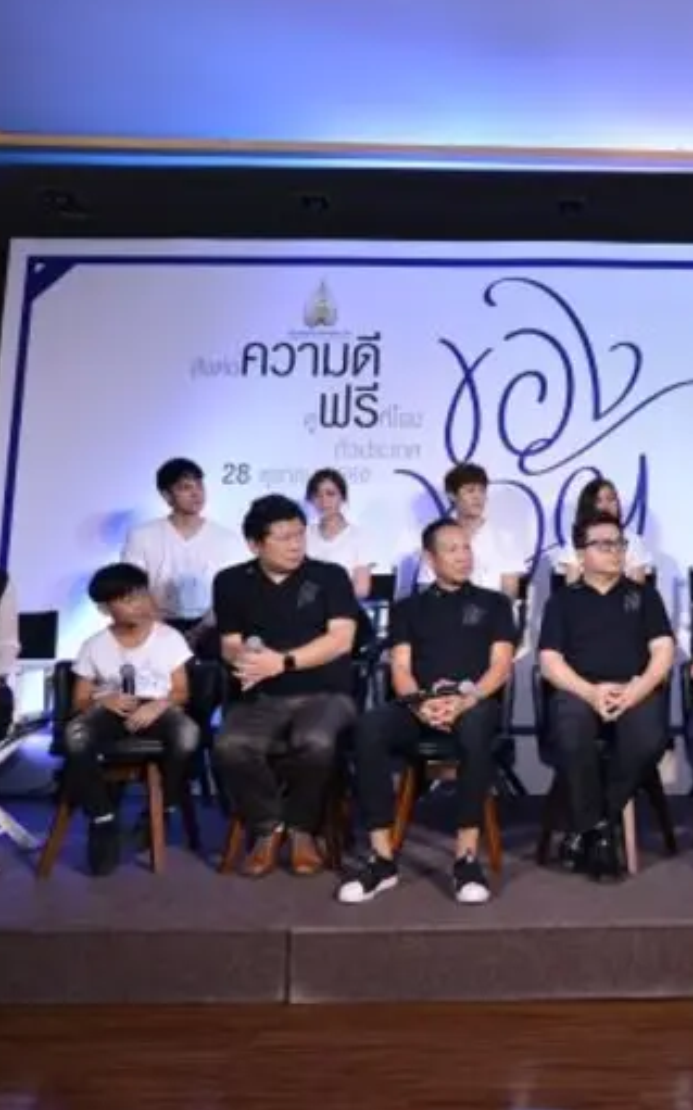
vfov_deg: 66.5
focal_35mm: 28
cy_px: 552
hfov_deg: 41.6
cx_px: 597
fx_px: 847
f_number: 4.5
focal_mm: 18
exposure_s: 1/160
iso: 800
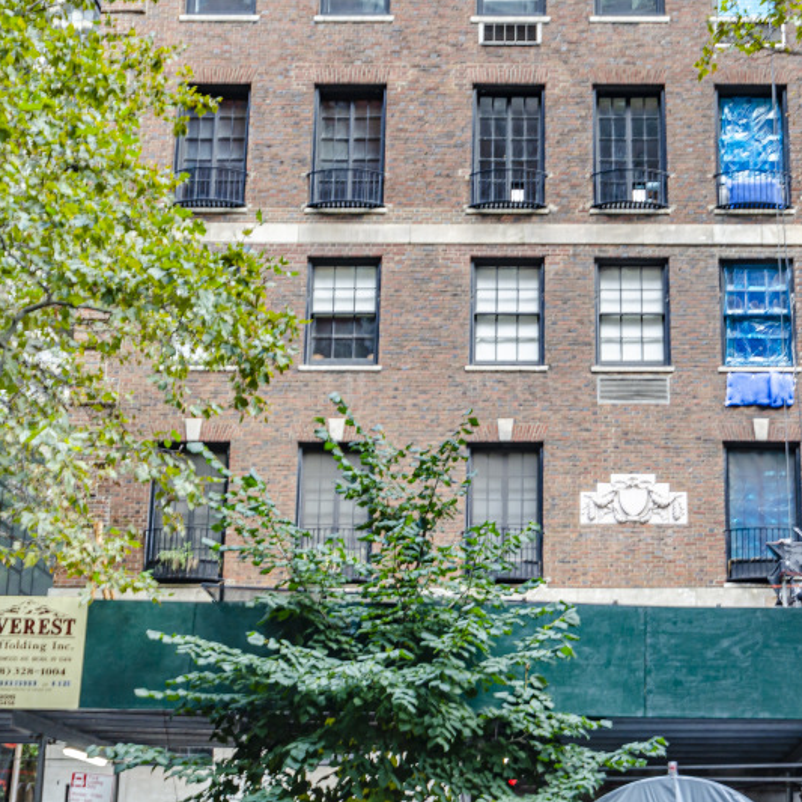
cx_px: 604
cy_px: 350
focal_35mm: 53
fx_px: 1389
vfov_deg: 32.2
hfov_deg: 31.6
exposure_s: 1/15
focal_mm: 24
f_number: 9
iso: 100
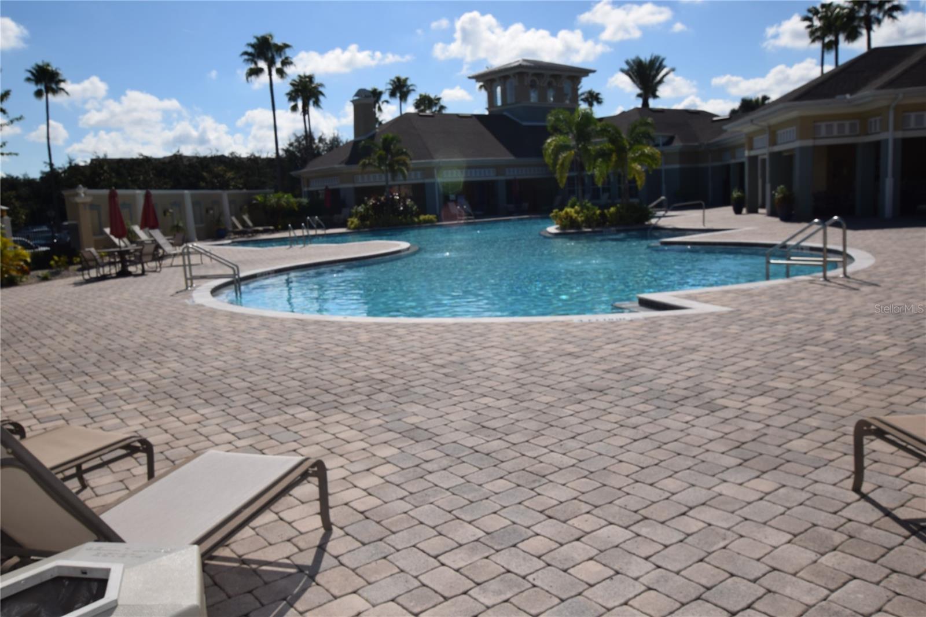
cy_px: 308
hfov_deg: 61.9
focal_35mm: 30
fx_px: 771
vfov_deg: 43.6
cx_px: 463
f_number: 14
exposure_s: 1/200
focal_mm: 20
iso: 100
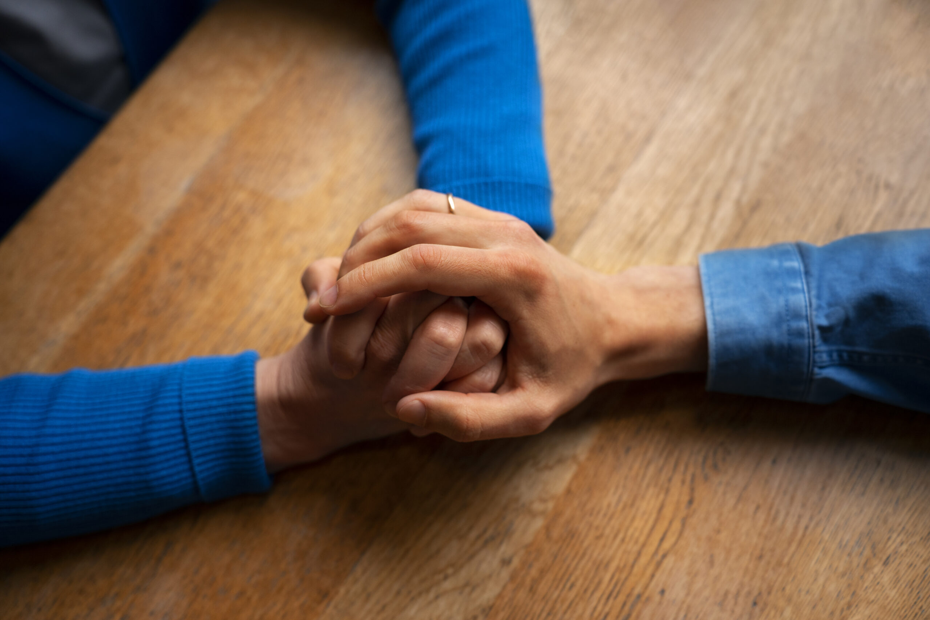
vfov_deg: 31.9
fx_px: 1085
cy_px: 310
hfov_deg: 46.4
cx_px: 465
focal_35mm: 42
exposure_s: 1/250
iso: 1000
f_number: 2.8
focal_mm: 42
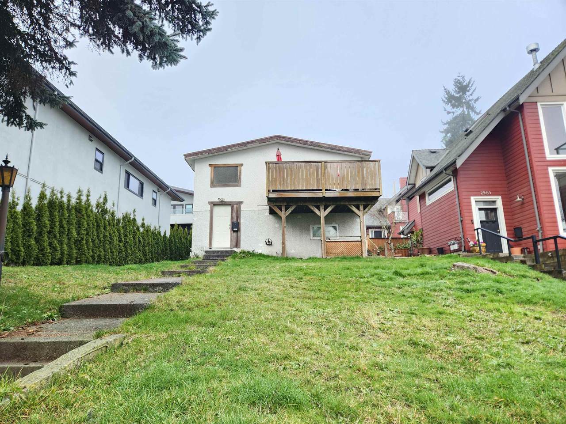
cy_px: 212
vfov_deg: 58.9
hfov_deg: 73.9
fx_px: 376
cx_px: 283
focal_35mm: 23
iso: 40
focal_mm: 5.4
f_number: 1.8
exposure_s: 1/180
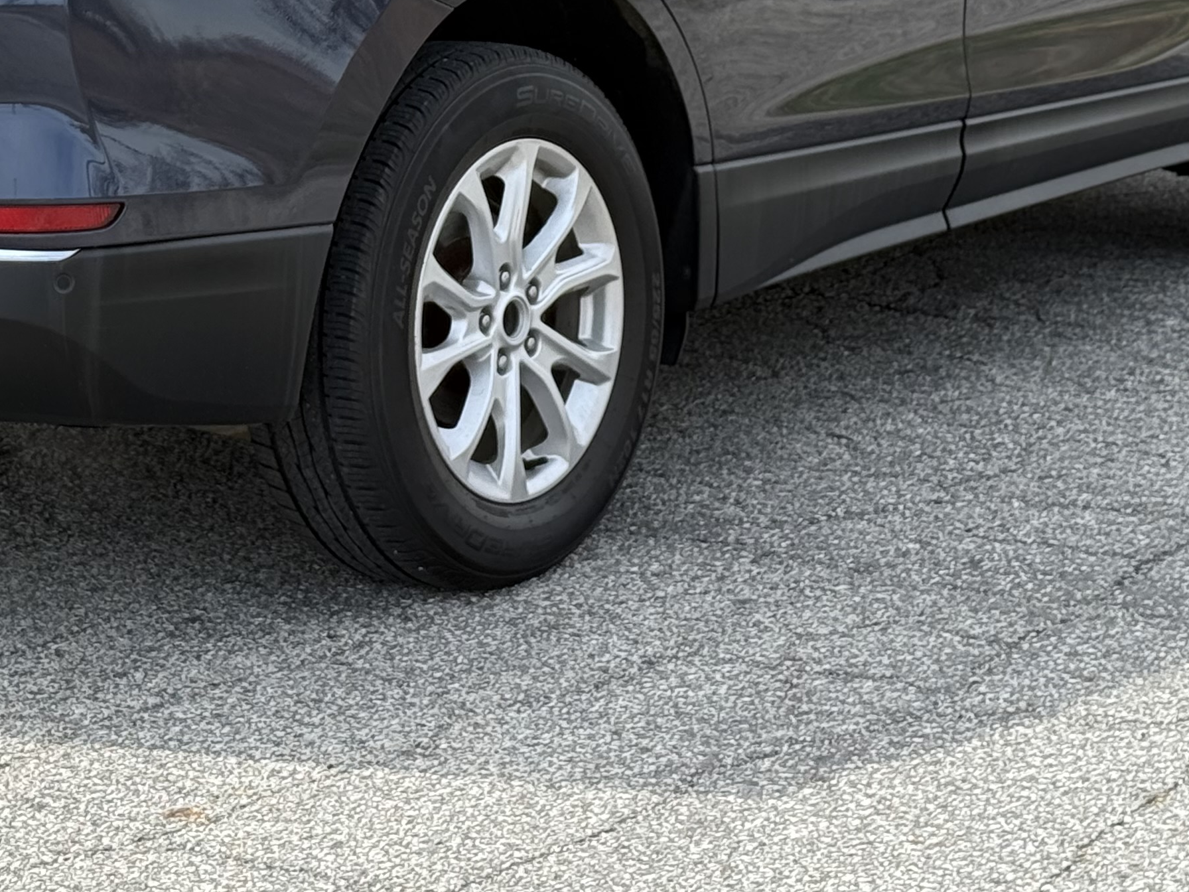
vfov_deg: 13.5
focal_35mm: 108
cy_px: -66
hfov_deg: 18.1
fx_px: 3710
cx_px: 316
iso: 100
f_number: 1.78
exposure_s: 1/1795
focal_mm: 6.76
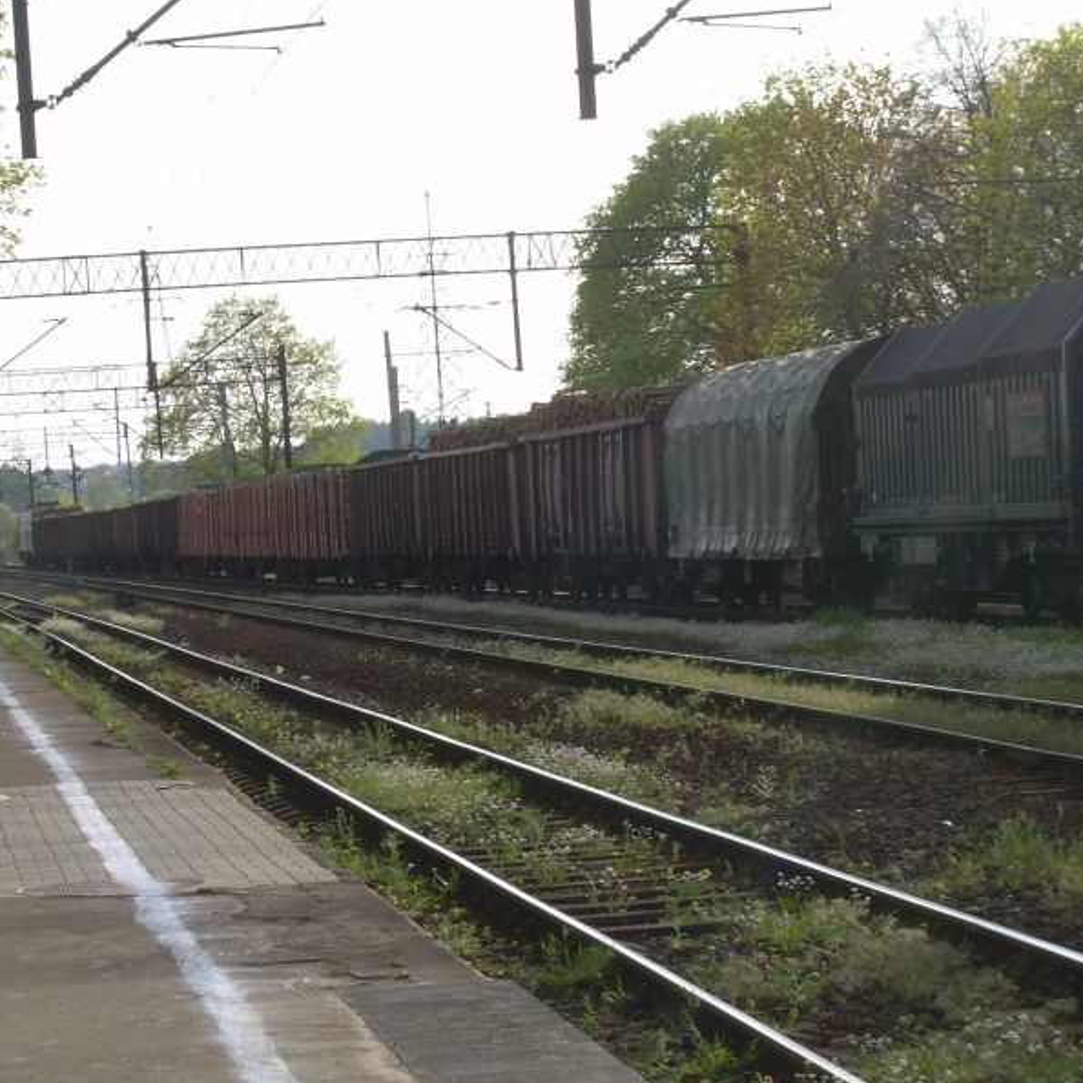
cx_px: 613
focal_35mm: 131
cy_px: 540
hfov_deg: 13.3
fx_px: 4637
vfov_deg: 13.3
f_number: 8
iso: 50
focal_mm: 18.9
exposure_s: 1/105
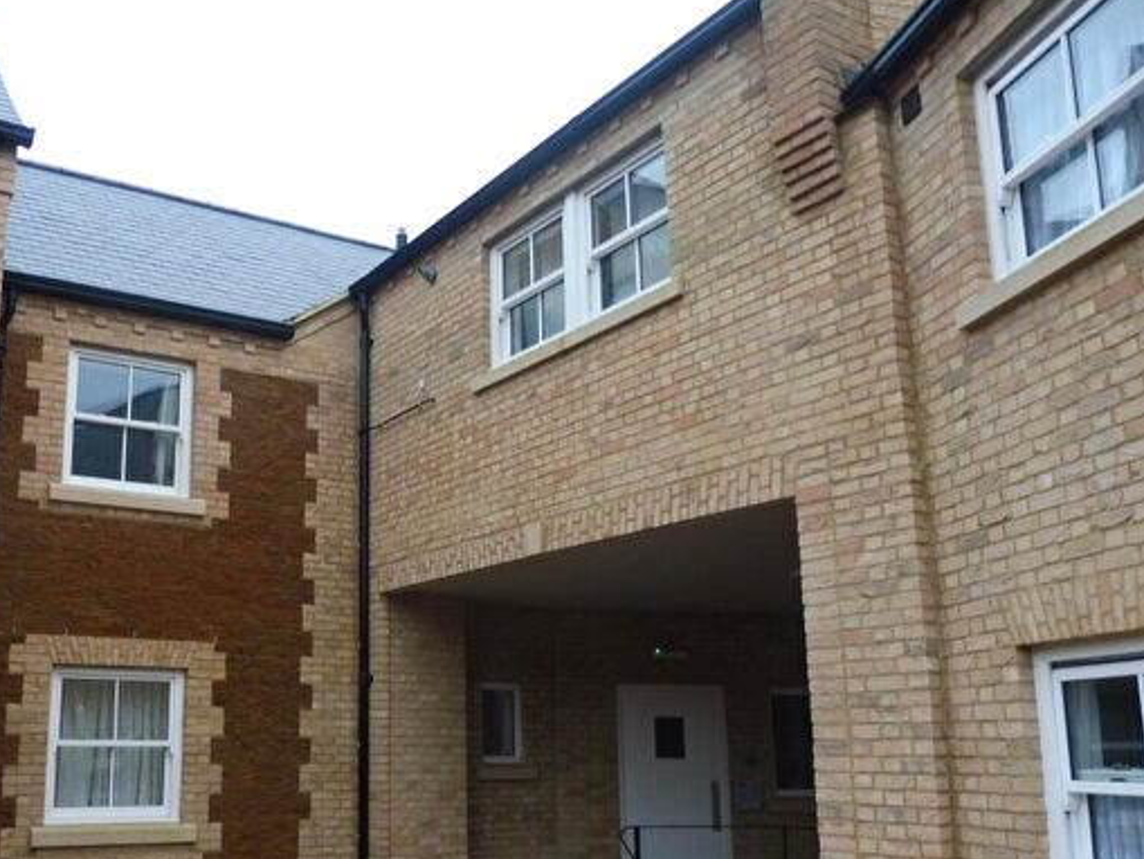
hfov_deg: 54.0
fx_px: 1091
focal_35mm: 33
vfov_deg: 42.7
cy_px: 525
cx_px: 364
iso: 125
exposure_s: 1/60
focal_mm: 4.3
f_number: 3.3
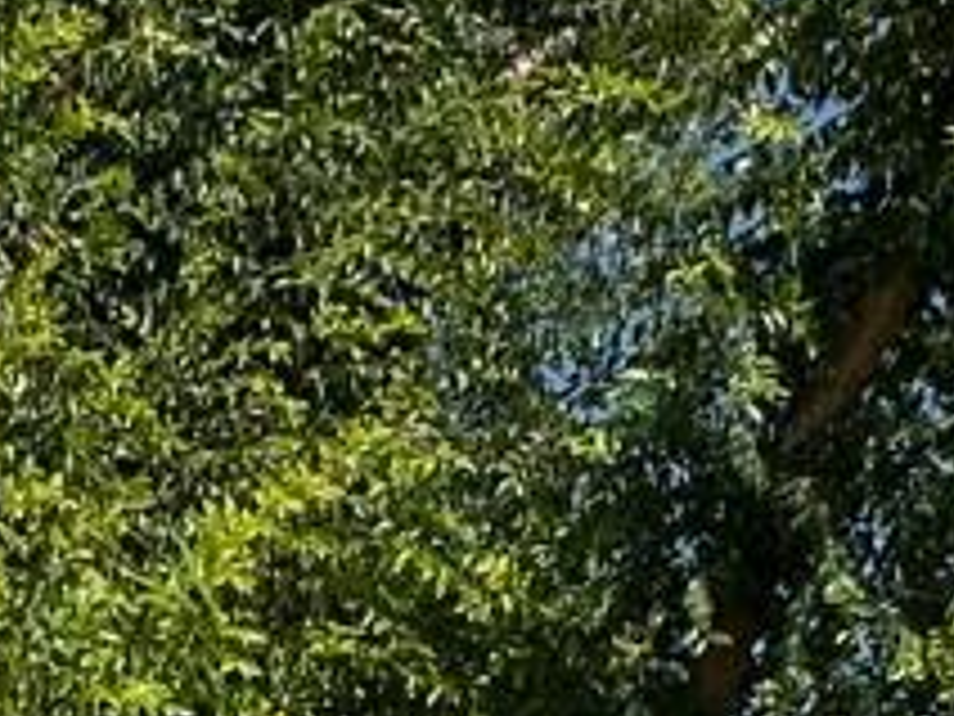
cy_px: 1677
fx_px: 2728
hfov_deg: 18.4
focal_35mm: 99
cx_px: -292
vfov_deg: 12.2
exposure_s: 1/2681
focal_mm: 2.22
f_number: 2.2
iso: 50
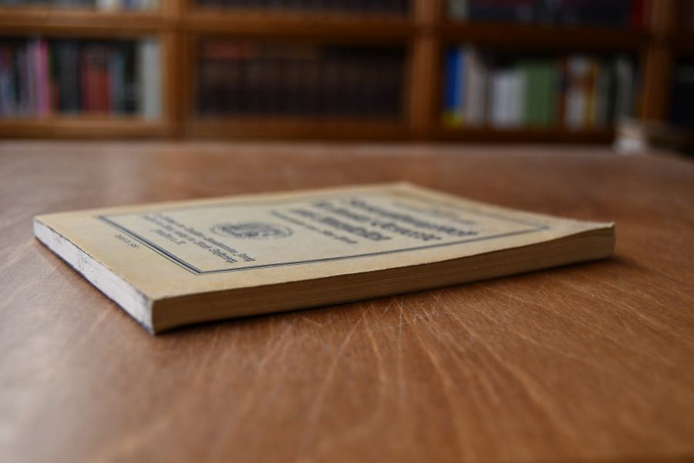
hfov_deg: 46.4
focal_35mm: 42
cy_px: 232
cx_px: 347
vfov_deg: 31.9
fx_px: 810
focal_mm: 28
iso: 1000
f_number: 4
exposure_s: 1/125
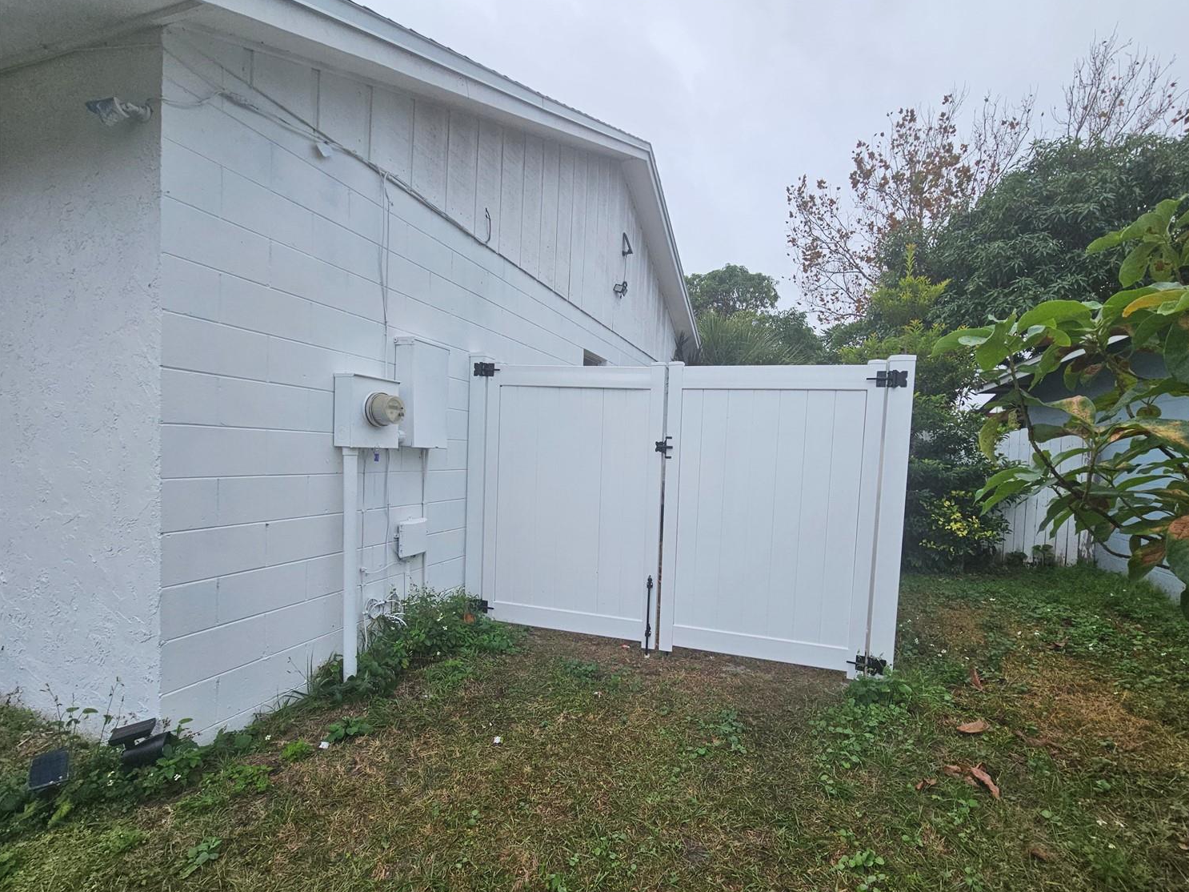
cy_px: 471
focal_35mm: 14
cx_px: 637
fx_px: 481
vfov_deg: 85.6
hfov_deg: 101.9
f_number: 2.2
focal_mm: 2.2
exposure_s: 1/657
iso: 50
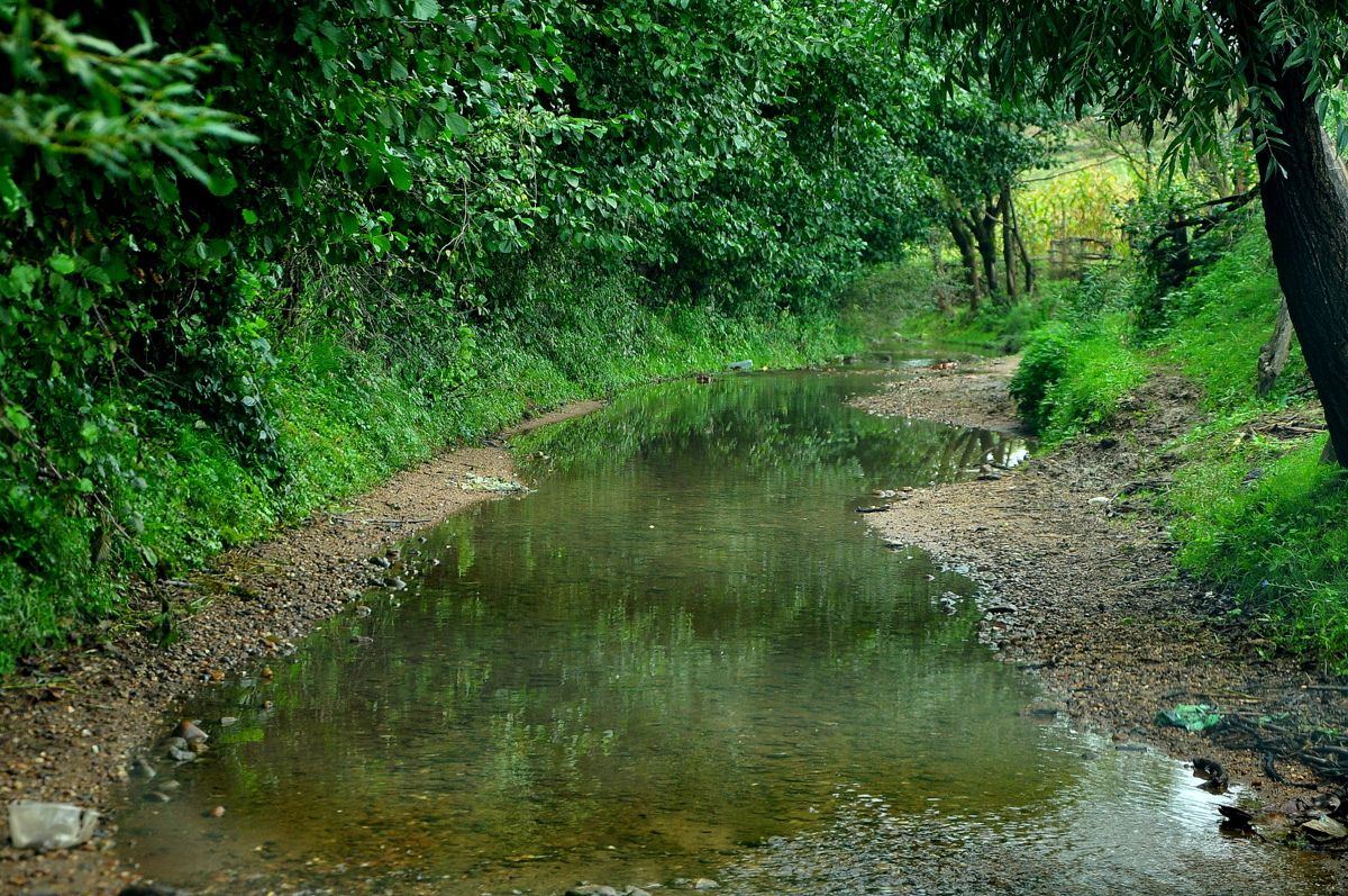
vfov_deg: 14.7
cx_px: 674
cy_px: 448
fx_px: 3478
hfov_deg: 21.9
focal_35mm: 93
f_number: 5.3
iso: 400
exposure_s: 1/160
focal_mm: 62
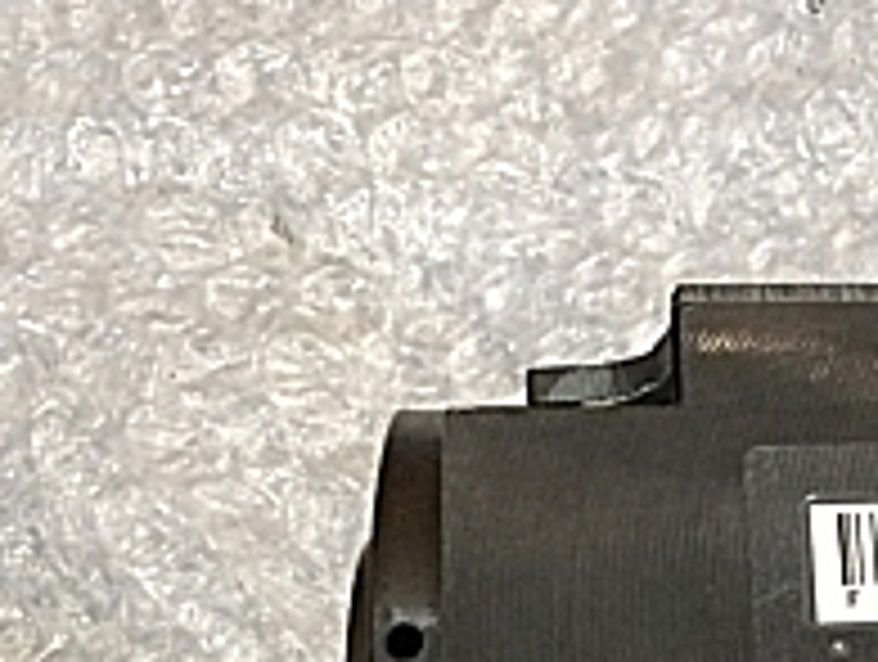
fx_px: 2414
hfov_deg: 19.8
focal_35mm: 95
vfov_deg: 14.3
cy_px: 1072
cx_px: 928
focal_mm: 4.15
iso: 80
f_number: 2.2
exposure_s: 1/30
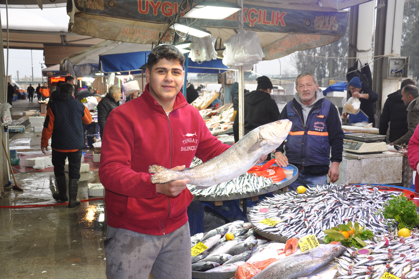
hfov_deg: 43.7
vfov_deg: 29.8
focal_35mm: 45
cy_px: 140
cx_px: 210
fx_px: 523
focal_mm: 30
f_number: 4.2
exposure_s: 1/125
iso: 400
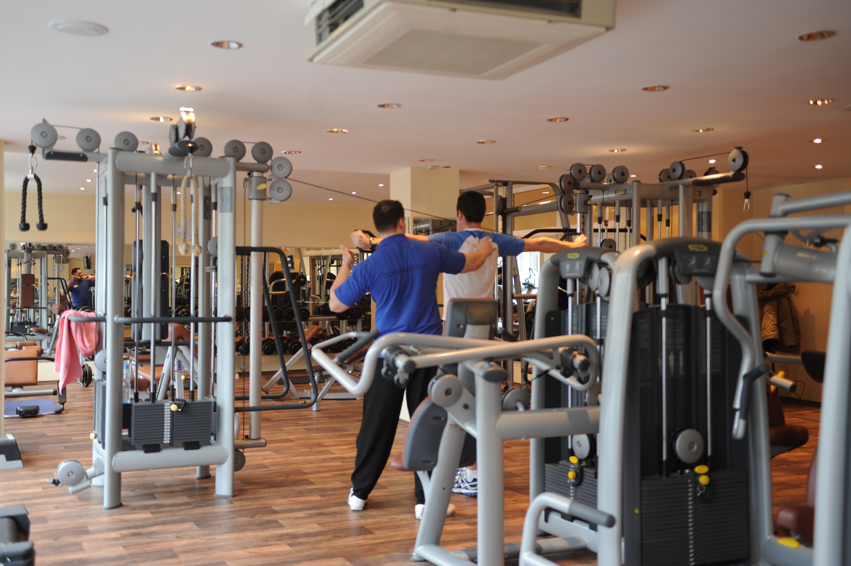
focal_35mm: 40
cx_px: 426
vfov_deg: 33.4
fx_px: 945
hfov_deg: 48.5
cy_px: 283
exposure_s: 1/25
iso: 400
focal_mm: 40
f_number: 2.8
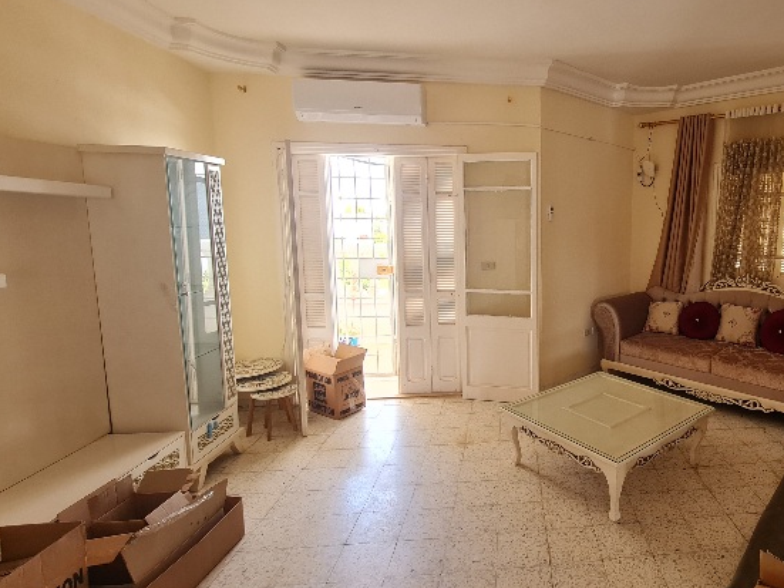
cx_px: 558
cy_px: 278
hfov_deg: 80.1
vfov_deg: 68.6
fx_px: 430
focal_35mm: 19
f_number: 2.2
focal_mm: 2.2
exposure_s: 1/50
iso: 100
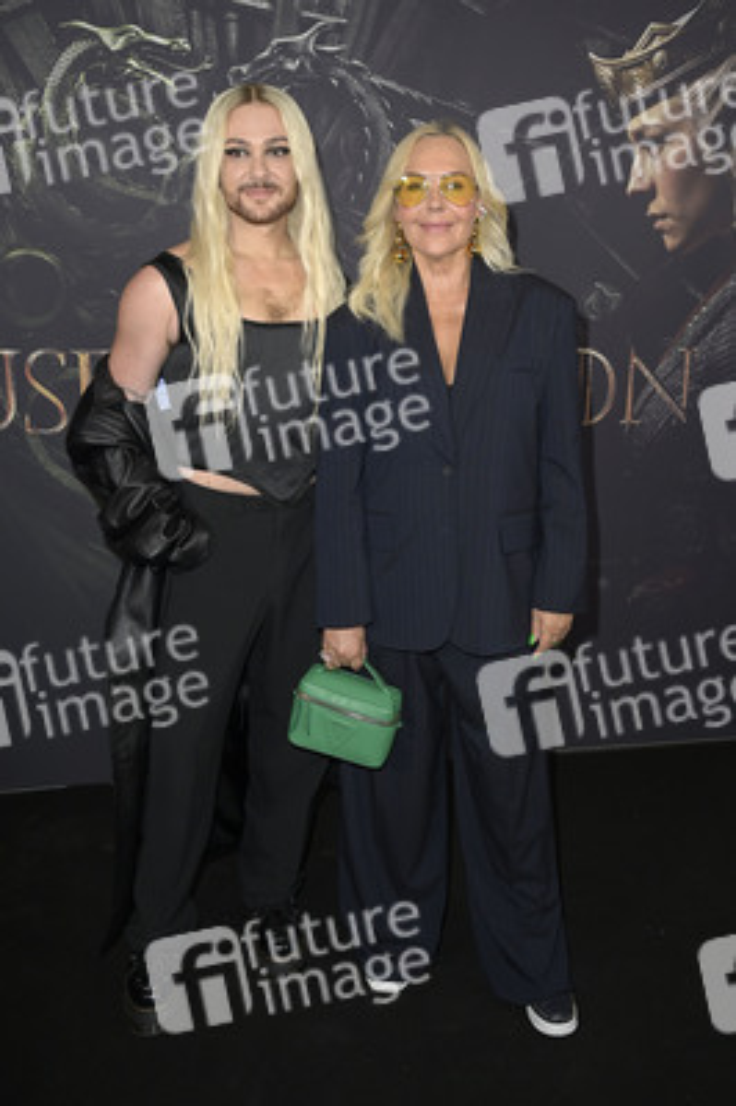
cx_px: 368
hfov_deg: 37.8
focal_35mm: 35
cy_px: 553
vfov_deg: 54.5
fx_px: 1075
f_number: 5.6
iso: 800
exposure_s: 1/250
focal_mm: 35
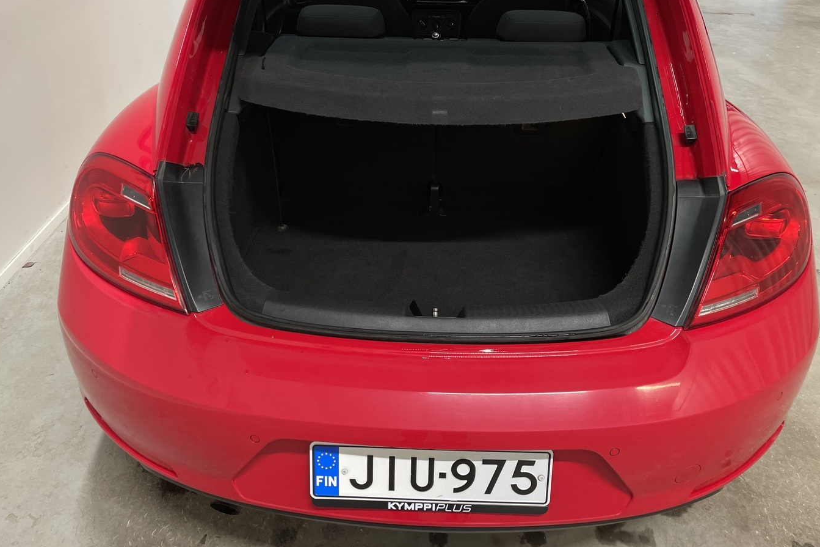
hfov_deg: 63.7
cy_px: 228
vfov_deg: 44.8
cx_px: 412
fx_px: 660
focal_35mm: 29
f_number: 1.6
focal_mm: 4.2
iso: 125
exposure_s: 1/100
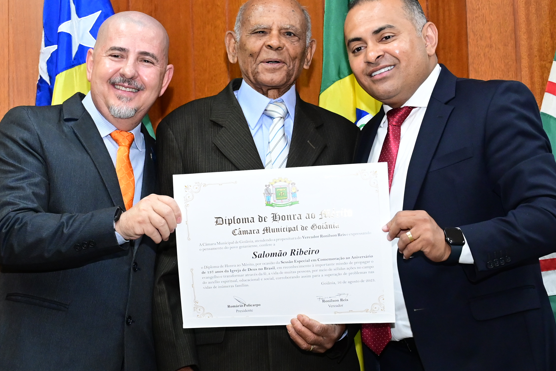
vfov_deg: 15.5
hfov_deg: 23.0
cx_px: 201
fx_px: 1359
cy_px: 195
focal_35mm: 88
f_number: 4.5
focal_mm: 45
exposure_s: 1/125
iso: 4000
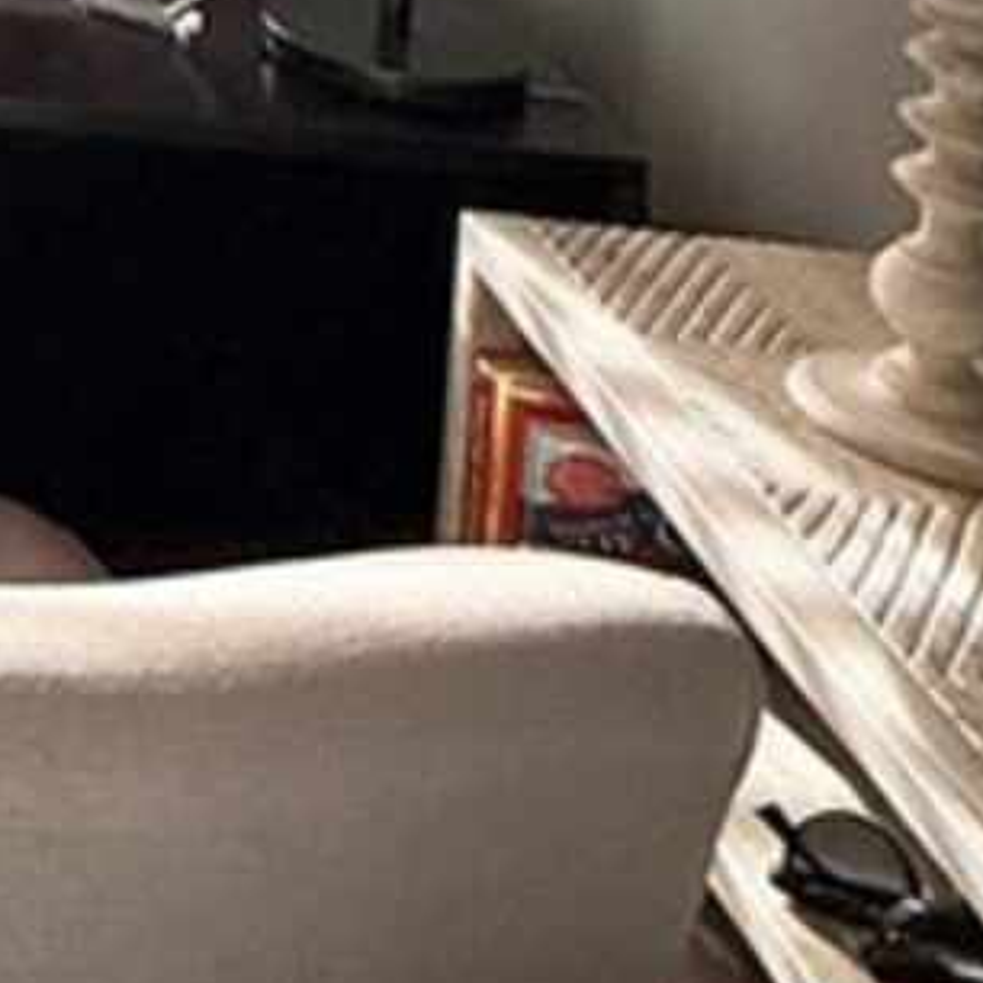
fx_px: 2217
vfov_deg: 20.0
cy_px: -652
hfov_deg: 18.0
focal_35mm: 69
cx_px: -941
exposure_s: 1/120
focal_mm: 2.22
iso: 80
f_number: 2.2
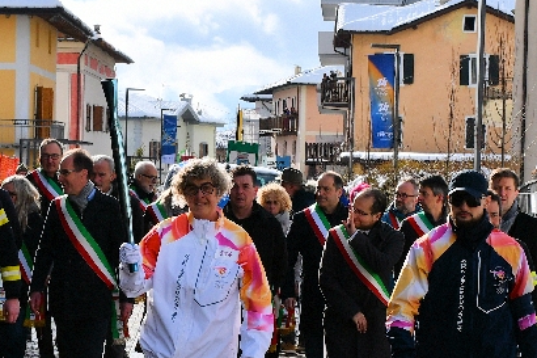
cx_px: 93
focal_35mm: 78
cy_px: 322
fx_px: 1163
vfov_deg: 17.2
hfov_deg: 25.5
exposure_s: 1/400
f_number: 10
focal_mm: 27
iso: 100
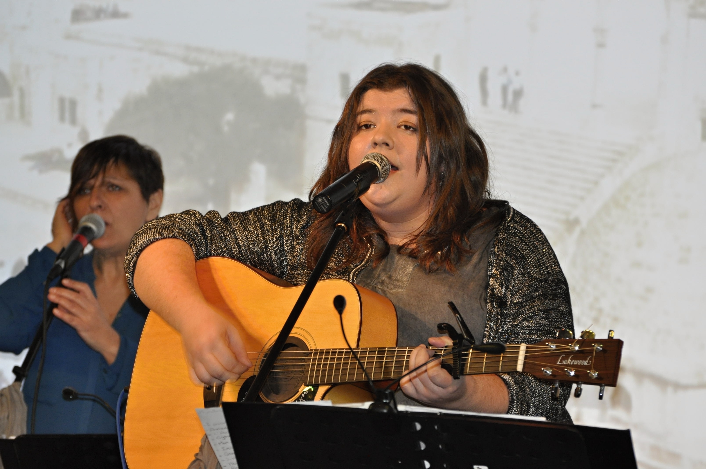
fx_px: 5435
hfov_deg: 7.4
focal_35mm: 278
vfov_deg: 4.9
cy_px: 234
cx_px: 353
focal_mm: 185
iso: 800
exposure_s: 1/60
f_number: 5
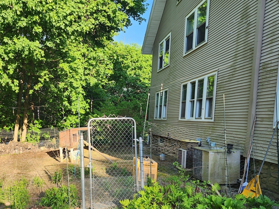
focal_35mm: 31
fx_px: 250
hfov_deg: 57.5
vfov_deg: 44.8
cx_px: 101
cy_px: 138
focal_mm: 6.4
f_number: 1.8
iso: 16
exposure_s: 1/180
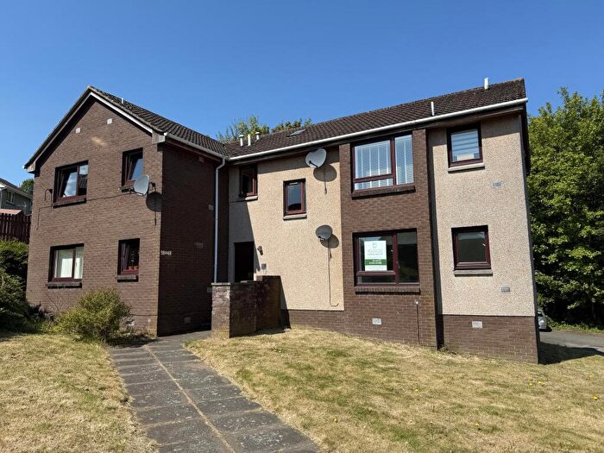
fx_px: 419
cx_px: 302
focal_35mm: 24
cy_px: 226
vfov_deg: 56.8
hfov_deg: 71.6
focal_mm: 6.76
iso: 80
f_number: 1.78
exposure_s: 1/4673
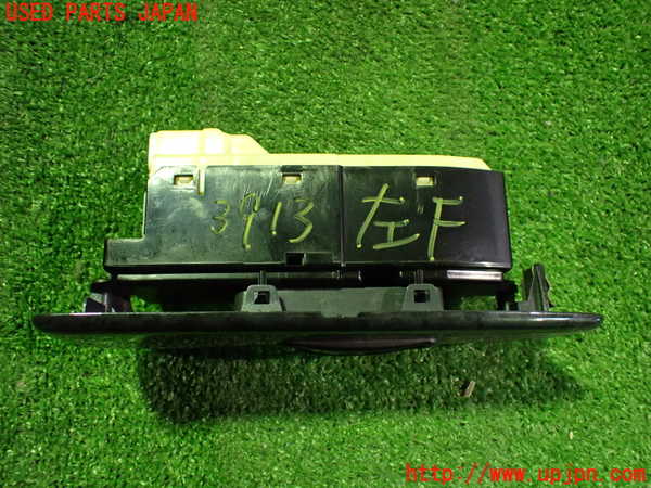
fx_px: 564
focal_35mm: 30
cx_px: 326
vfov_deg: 46.8
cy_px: 244
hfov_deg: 60.0
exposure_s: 1/30
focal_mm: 5.4
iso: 800
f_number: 2.3
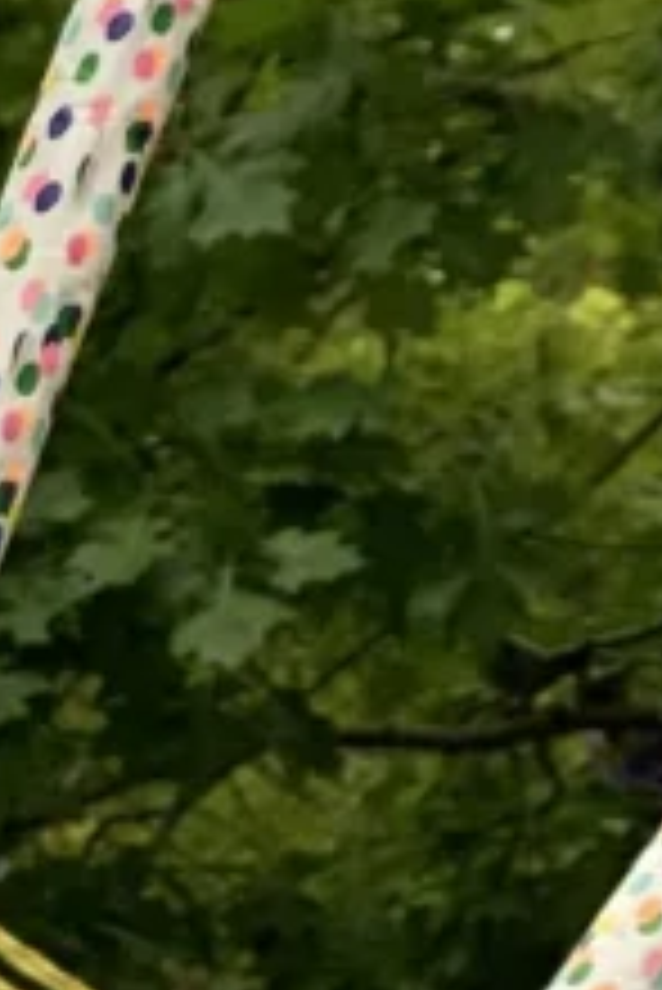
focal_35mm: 177
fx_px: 4874
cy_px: 1624
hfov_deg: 6.6
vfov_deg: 11.0
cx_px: -1738
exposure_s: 1/291
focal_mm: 4.25
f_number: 1.8
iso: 25
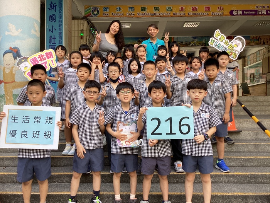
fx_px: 242
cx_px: 135
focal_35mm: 31
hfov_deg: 58.4
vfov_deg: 45.4
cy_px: 102
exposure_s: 1/120
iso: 32
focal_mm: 3.3
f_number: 2.4
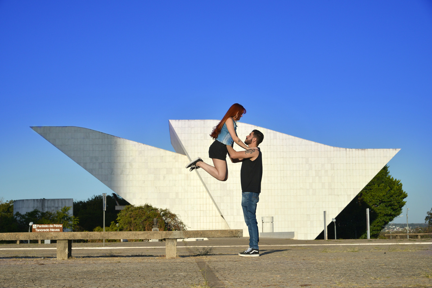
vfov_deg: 21.9
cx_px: 216
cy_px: 144
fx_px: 744
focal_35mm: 62
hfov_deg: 32.4
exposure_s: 1/1250
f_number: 10
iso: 560
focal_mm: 62
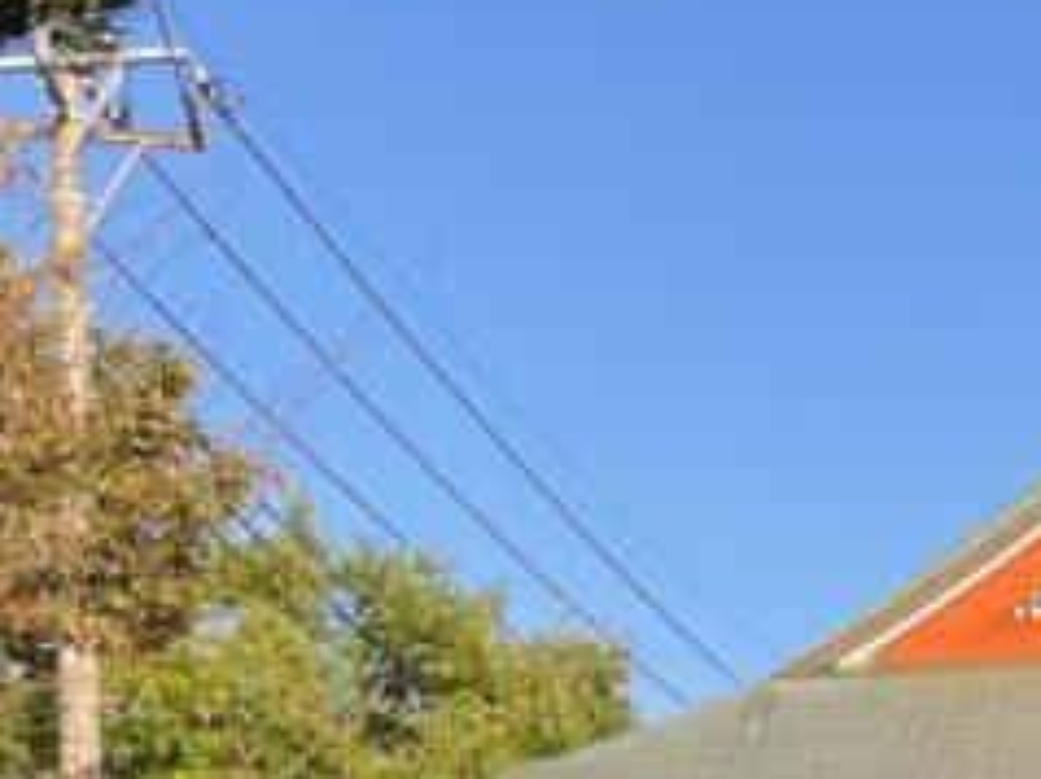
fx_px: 3365
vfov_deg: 12.2
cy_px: 1344
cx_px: 1575
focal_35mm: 112
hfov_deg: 16.1
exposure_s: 1/626
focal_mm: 4.2
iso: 32
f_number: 1.6
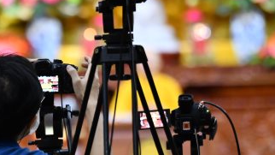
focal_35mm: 312
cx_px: 79
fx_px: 2275
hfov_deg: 6.9
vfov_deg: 3.9
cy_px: 110
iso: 2000
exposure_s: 1/250
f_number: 3.2
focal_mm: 150
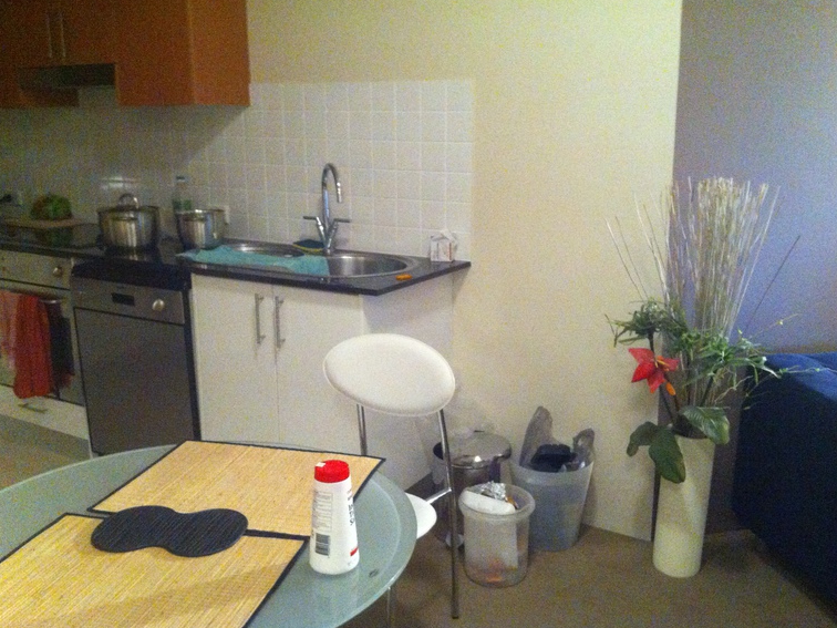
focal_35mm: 37
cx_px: 436
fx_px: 895
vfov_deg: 38.7
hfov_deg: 50.1
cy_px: 317
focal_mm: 3.85
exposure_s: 1/15
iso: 1000
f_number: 2.8
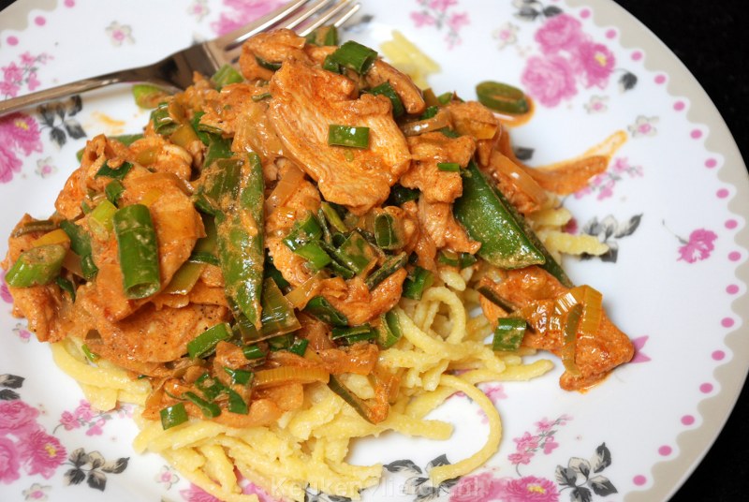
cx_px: 374
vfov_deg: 13.1
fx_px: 2188
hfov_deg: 19.4
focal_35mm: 105
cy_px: 251
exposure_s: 1/60
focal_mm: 70
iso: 400
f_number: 5.6
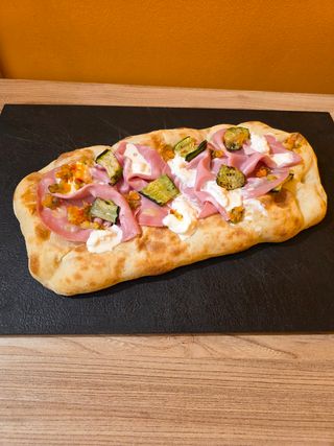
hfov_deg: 58.9
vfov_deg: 73.9
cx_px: 167
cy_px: 223
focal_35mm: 23
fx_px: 296
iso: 125
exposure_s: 1/100
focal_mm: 6.3
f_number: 1.7
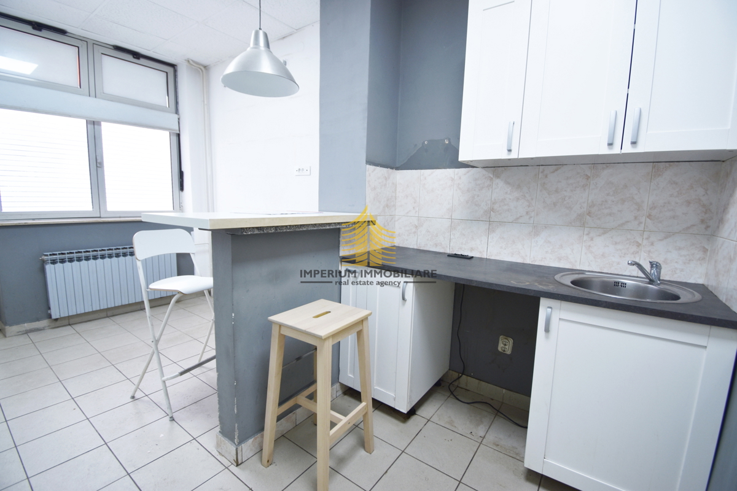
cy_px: 246
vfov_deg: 77.3
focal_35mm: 15
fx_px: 307
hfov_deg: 100.4
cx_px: 368
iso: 100
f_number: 4.5
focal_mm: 10
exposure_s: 1/25
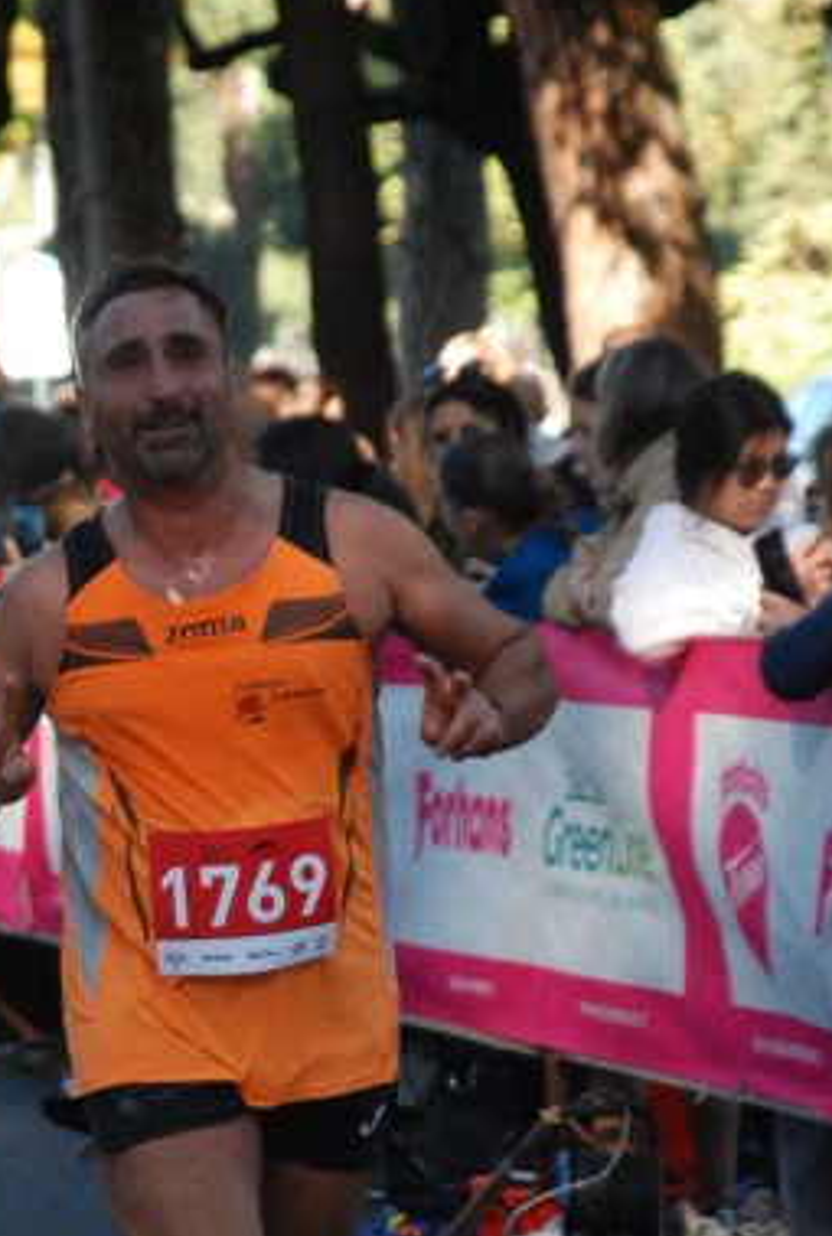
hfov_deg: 4.9
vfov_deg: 7.2
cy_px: 832
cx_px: 299
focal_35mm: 285
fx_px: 9817
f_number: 5.6
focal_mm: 120
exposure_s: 1/320
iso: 1000
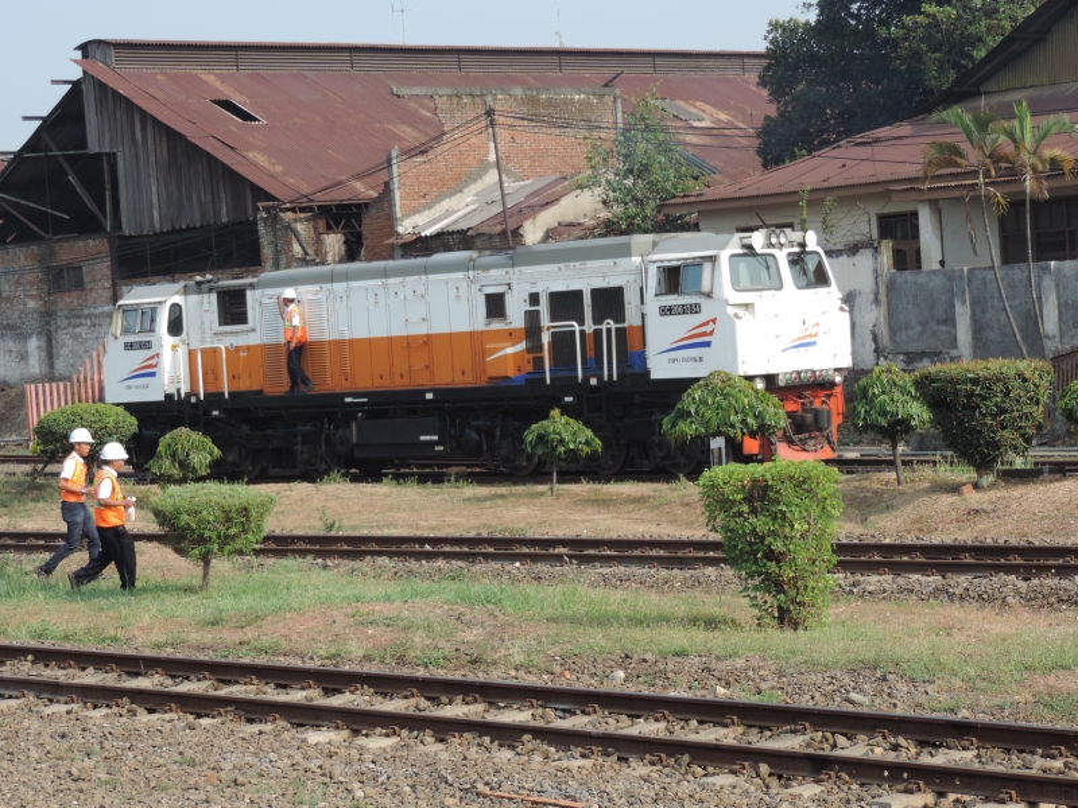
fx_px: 2803
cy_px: 404
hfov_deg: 21.8
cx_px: 539
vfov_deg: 16.4
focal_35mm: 90
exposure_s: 1/320
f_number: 4.1
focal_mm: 16
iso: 80
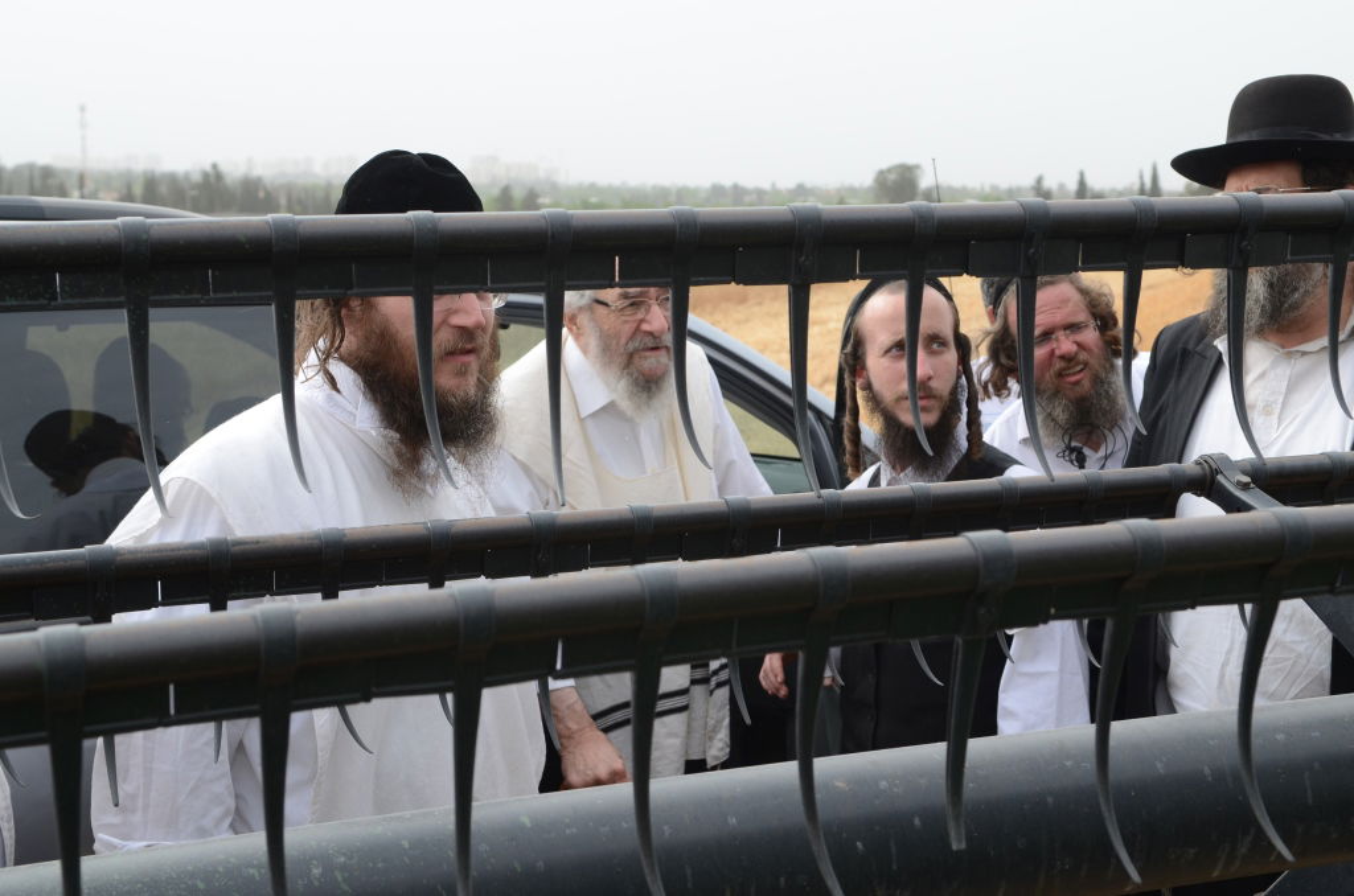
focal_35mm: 52
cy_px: 448
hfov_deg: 37.9
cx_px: 677
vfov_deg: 25.6
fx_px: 1970
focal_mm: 35
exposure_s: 1/500
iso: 320
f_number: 5.6
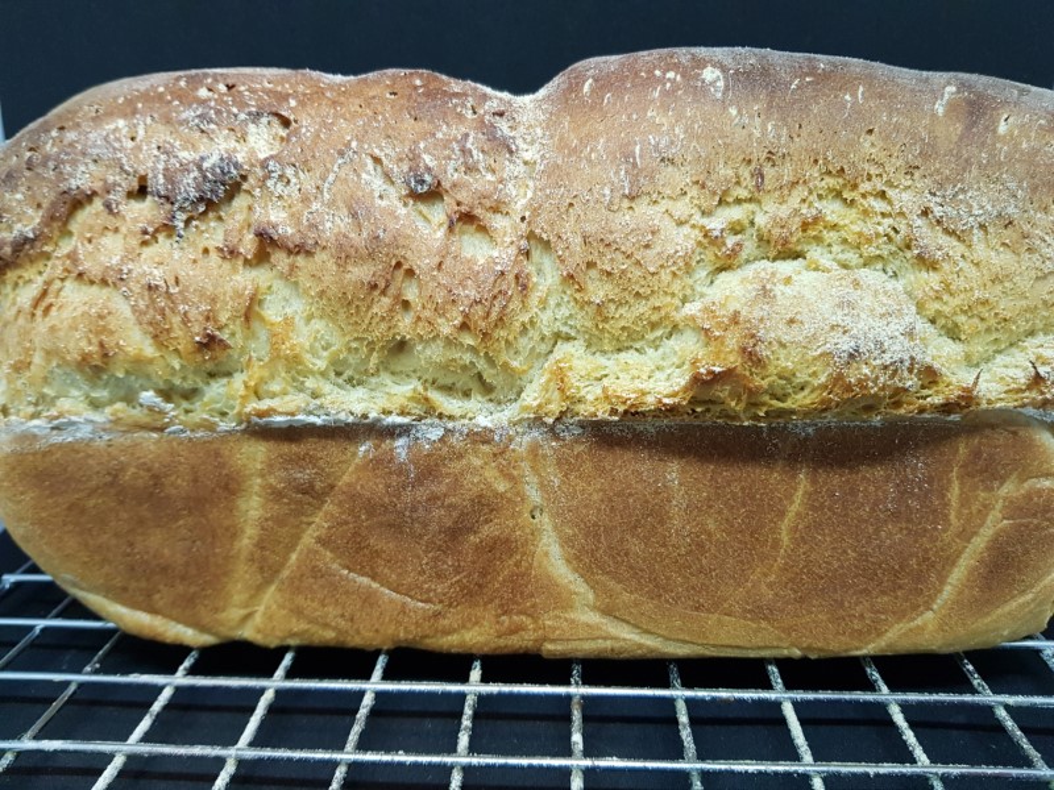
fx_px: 792
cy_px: 395
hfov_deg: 67.3
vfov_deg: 53.1
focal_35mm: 26
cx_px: 527
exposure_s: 1/50
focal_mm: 4.2
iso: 160
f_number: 1.7
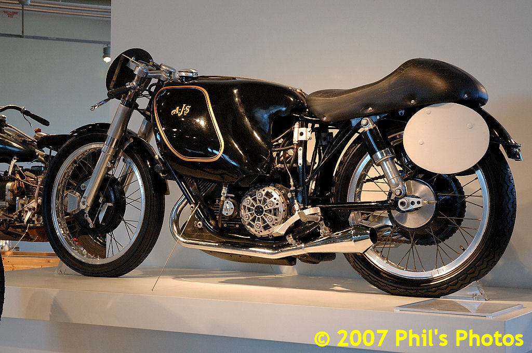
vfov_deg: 22.6
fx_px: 886
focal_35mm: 60
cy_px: 176
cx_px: 266
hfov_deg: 33.4
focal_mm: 40
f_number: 4.5
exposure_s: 1/80
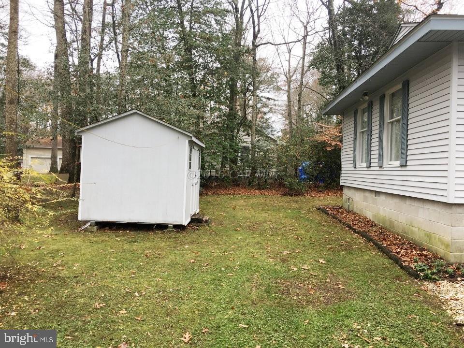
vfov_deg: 48.2
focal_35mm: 29
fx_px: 389
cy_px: 174
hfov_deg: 61.7
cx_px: 232
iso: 25
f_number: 2.2
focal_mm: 4.15
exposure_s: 1/215
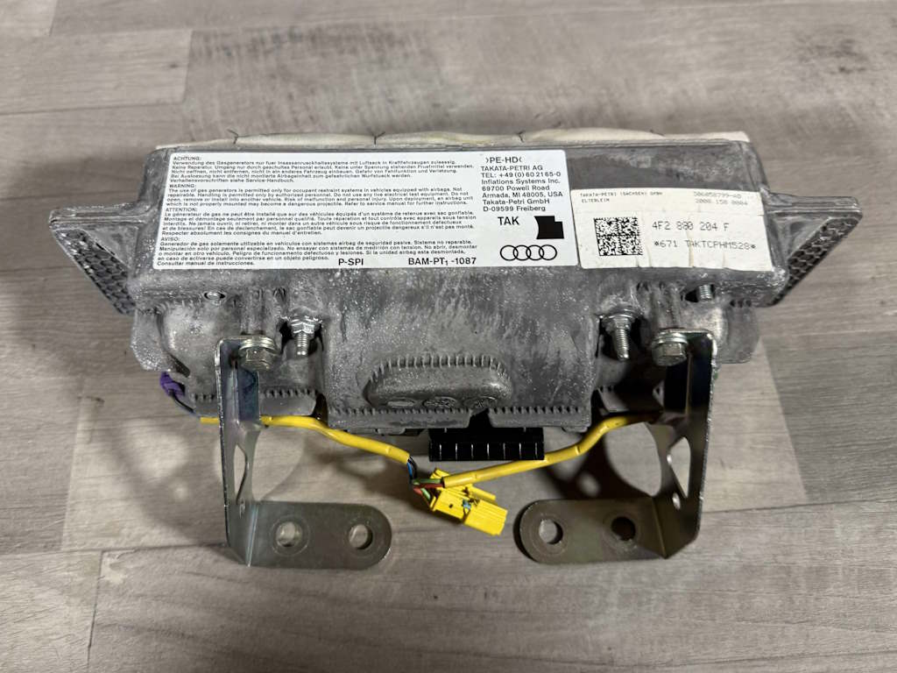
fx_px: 622
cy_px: 336
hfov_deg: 71.6
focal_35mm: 24
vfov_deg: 56.8
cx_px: 448
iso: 160
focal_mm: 6.76
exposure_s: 1/50
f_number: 1.78
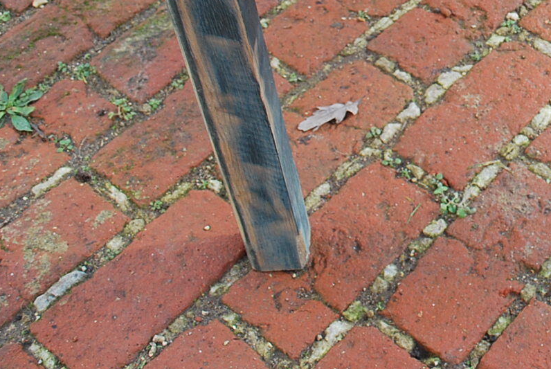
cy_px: -60
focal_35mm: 73
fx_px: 1119
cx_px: 573
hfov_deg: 26.0
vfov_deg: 17.9
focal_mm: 20
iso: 200
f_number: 5
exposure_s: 1/100
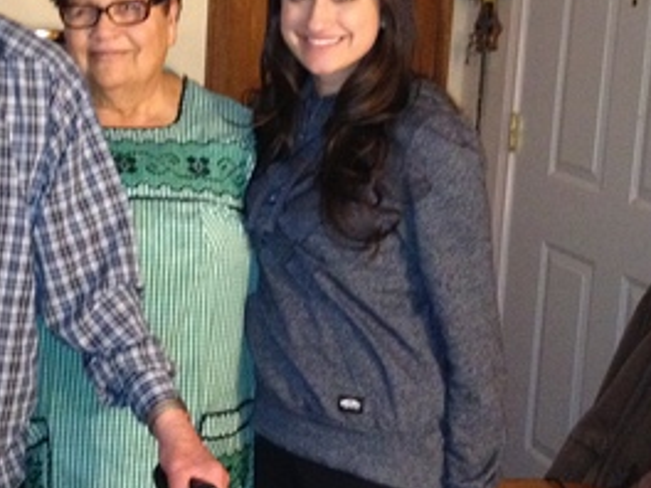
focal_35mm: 85
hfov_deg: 22.9
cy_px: 158
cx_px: 195
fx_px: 1599
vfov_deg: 17.3
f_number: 2.4
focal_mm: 4.28
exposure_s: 1/16
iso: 500
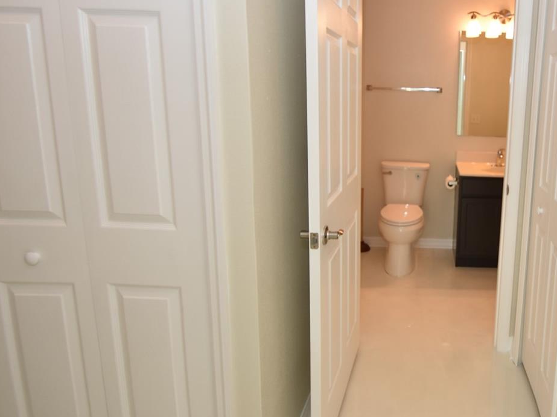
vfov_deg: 54.7
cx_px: 448
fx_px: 402
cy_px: 181
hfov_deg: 63.2
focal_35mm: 25
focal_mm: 10
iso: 250
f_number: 4
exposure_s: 1/60
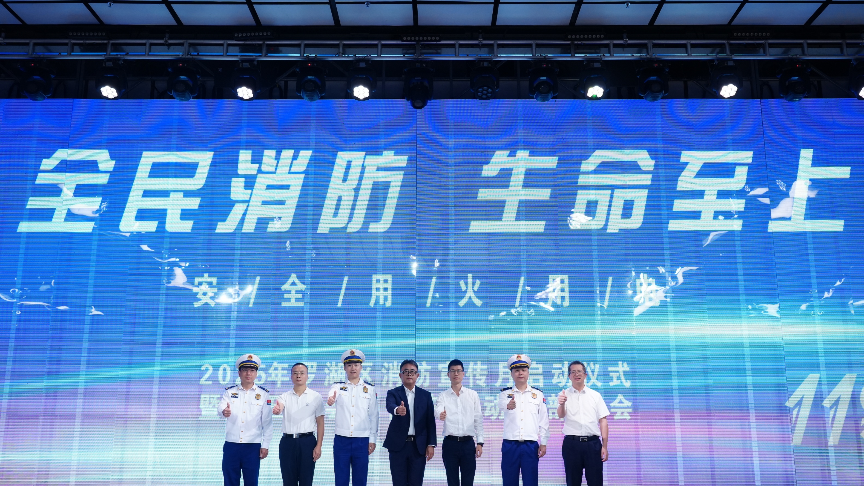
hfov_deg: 58.0
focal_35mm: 34
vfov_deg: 34.6
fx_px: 779
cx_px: 438
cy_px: 262
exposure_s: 1/200
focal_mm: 32
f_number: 4.5
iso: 1600
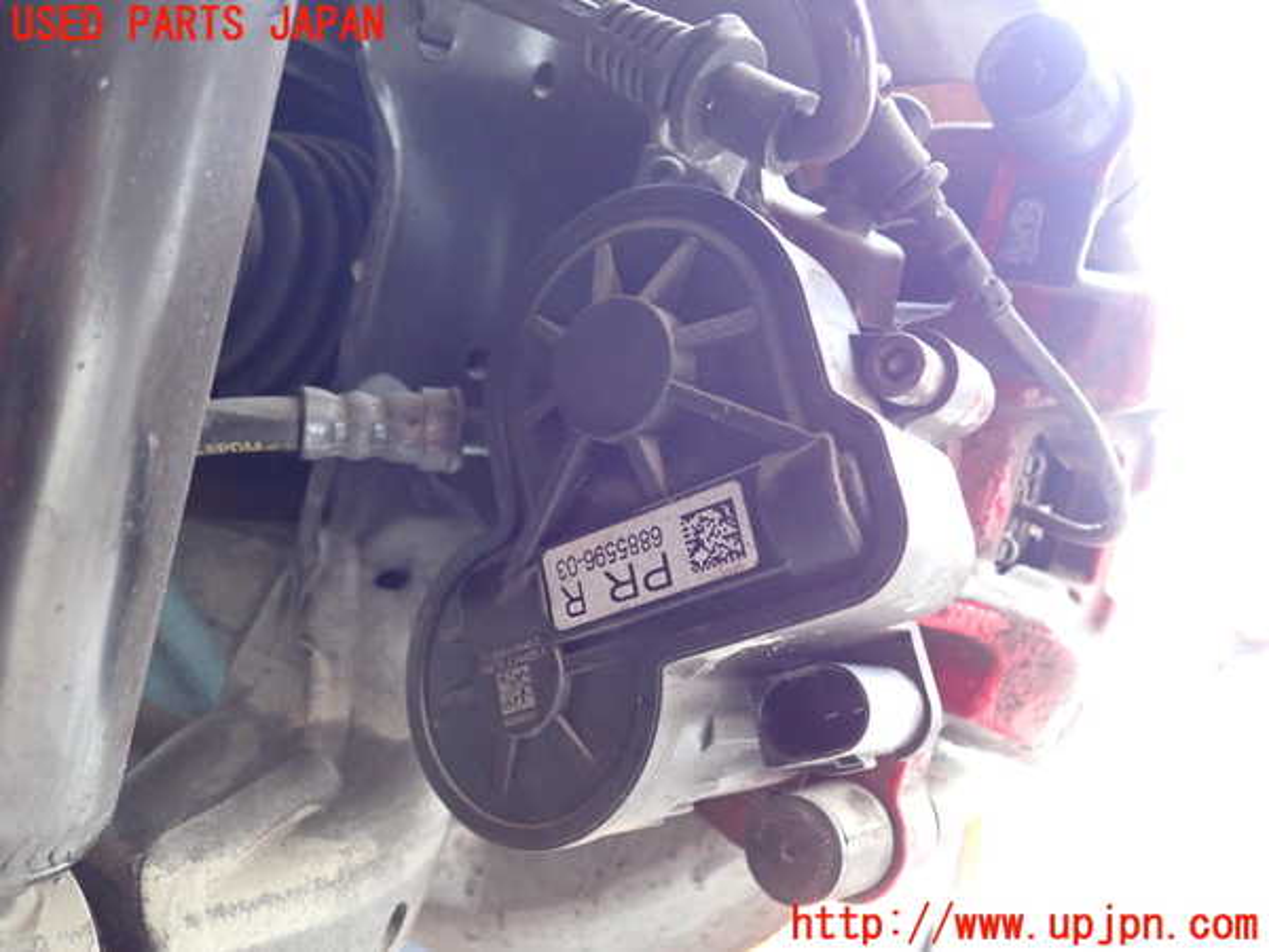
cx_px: 634
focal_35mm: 30
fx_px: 1100
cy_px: 476
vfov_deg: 46.8
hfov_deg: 60.0
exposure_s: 1/160
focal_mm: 5.4
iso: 800
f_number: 2.3
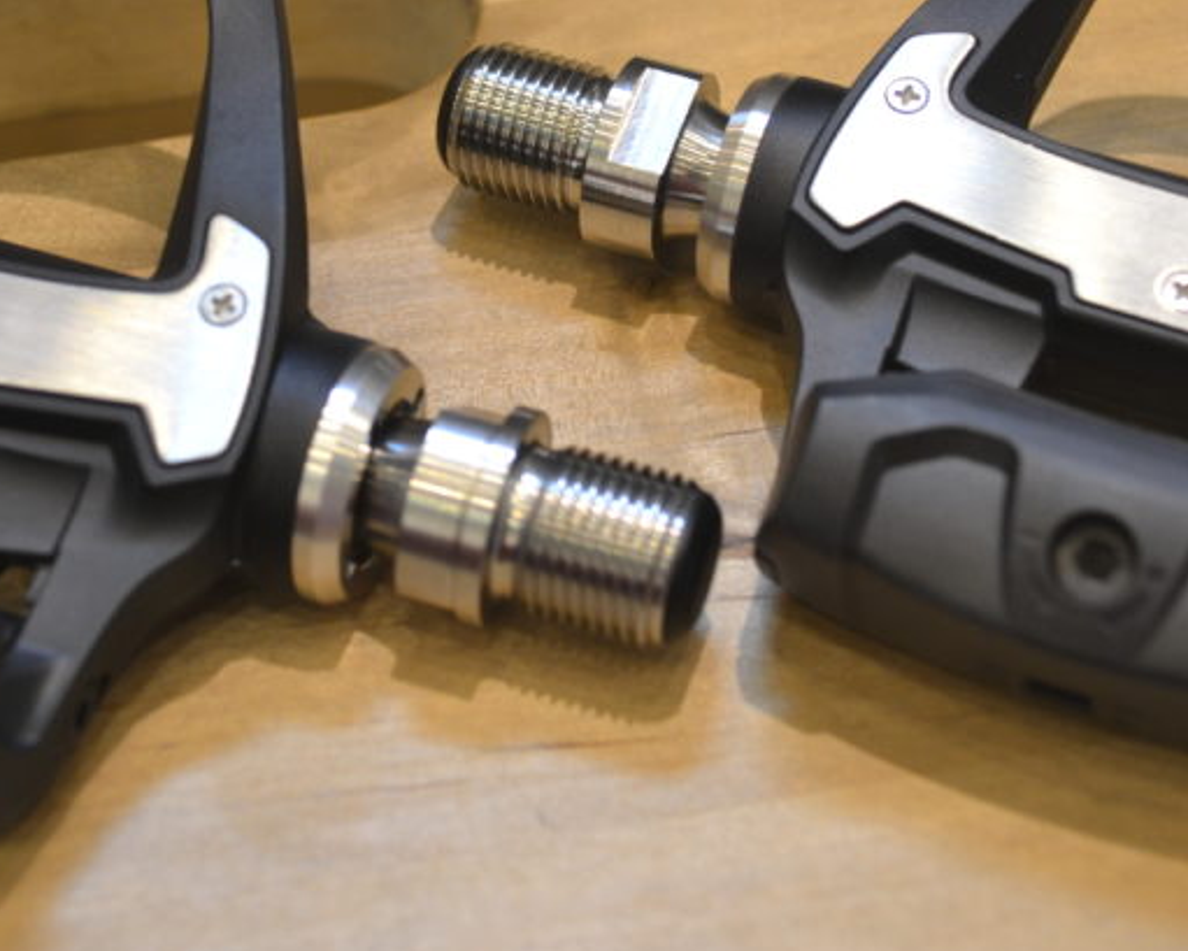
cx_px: 484
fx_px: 2778
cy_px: 178
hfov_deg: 24.1
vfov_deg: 19.2
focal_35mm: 79
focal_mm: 28
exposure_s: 1/15
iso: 450
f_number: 4.5
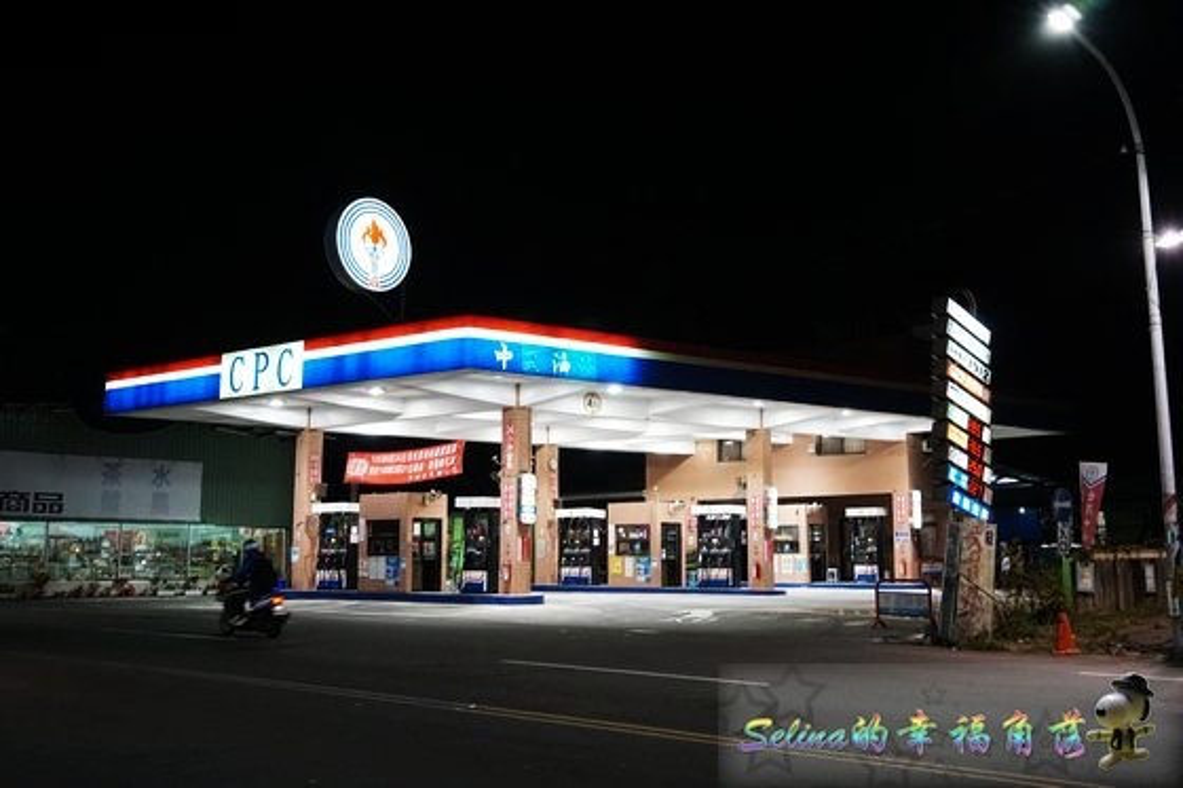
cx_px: 592
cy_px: 394
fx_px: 1183
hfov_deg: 53.1
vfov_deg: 36.9
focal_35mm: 36
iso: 3200
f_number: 5
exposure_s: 1/80
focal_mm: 24
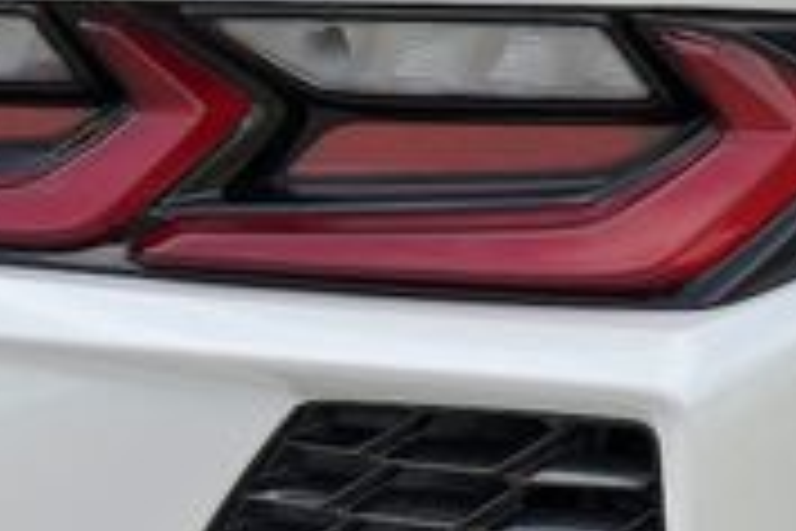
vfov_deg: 5.1
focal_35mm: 271
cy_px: 418
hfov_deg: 7.6
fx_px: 5992
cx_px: 252
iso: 160
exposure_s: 1/320
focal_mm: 75
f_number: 7.1
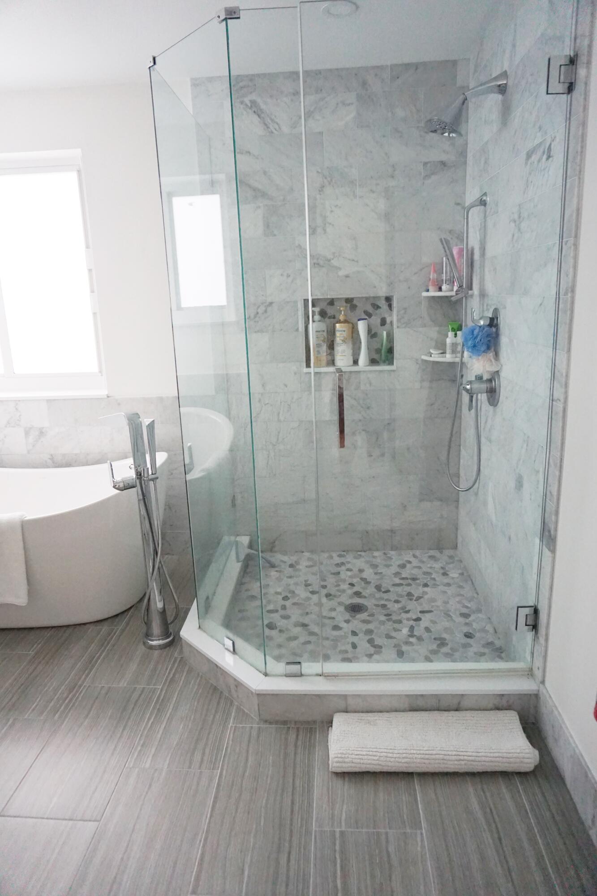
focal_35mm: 24
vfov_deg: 73.7
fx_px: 597
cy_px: 448
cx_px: 298
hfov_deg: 53.1
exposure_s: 1/160
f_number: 3.5
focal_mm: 16
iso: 2500
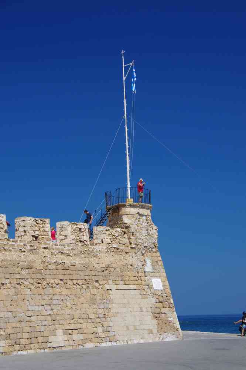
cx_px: 123
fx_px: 656
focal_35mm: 64
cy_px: 185
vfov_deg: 31.4
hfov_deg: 21.2
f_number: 11
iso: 200
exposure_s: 1/125
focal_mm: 42.5
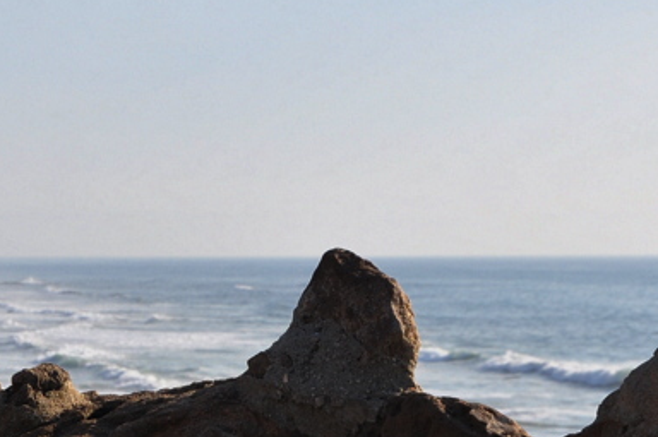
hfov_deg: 13.3
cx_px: -134
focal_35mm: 150
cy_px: 426
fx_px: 2738
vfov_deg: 9.1
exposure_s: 1/250
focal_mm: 32
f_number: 10
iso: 200
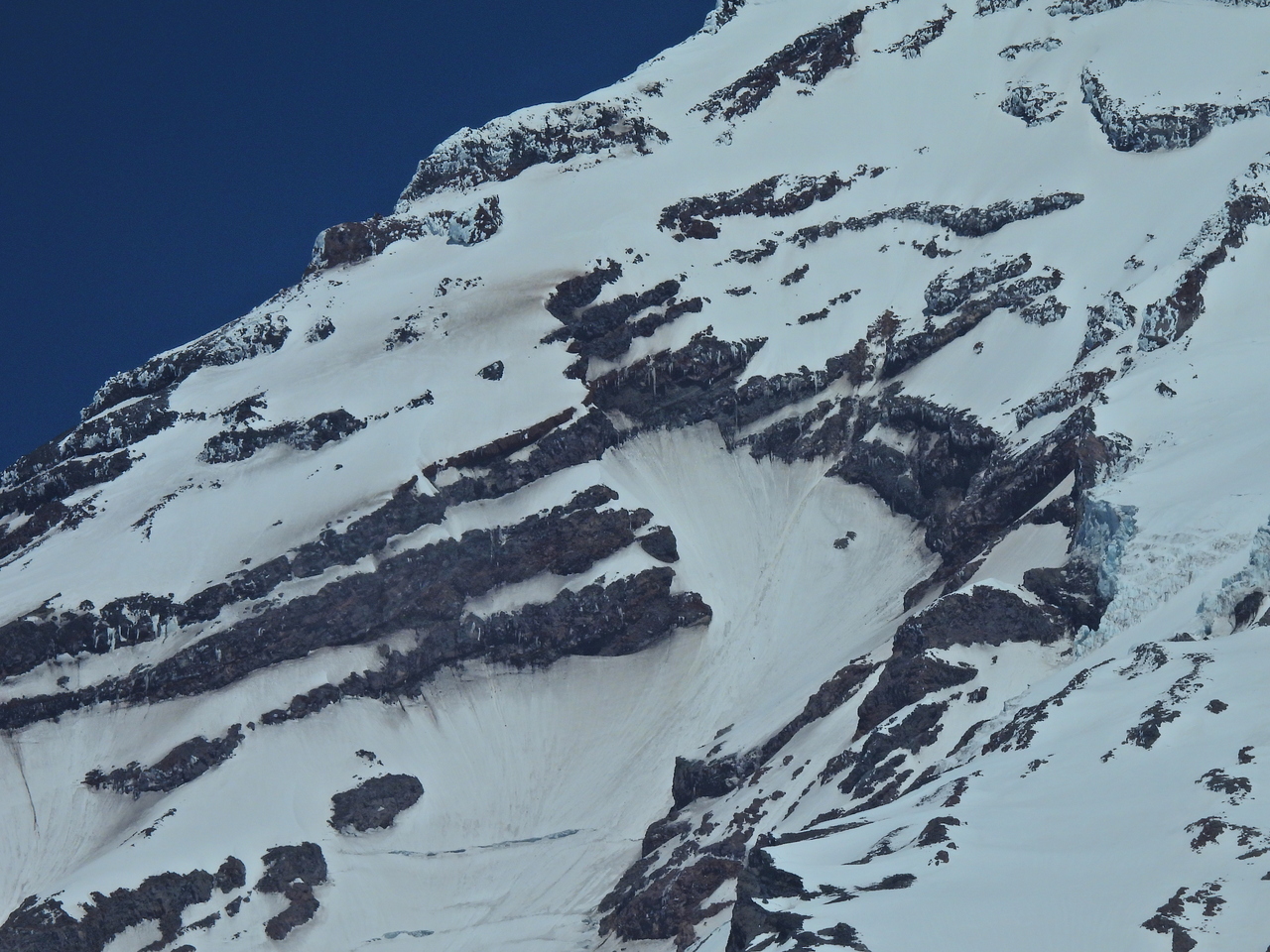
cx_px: 635
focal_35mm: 400
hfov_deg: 5.0
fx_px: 14675
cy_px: 476
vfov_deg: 3.7
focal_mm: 71.4
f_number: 7.1
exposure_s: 1/2000
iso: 100
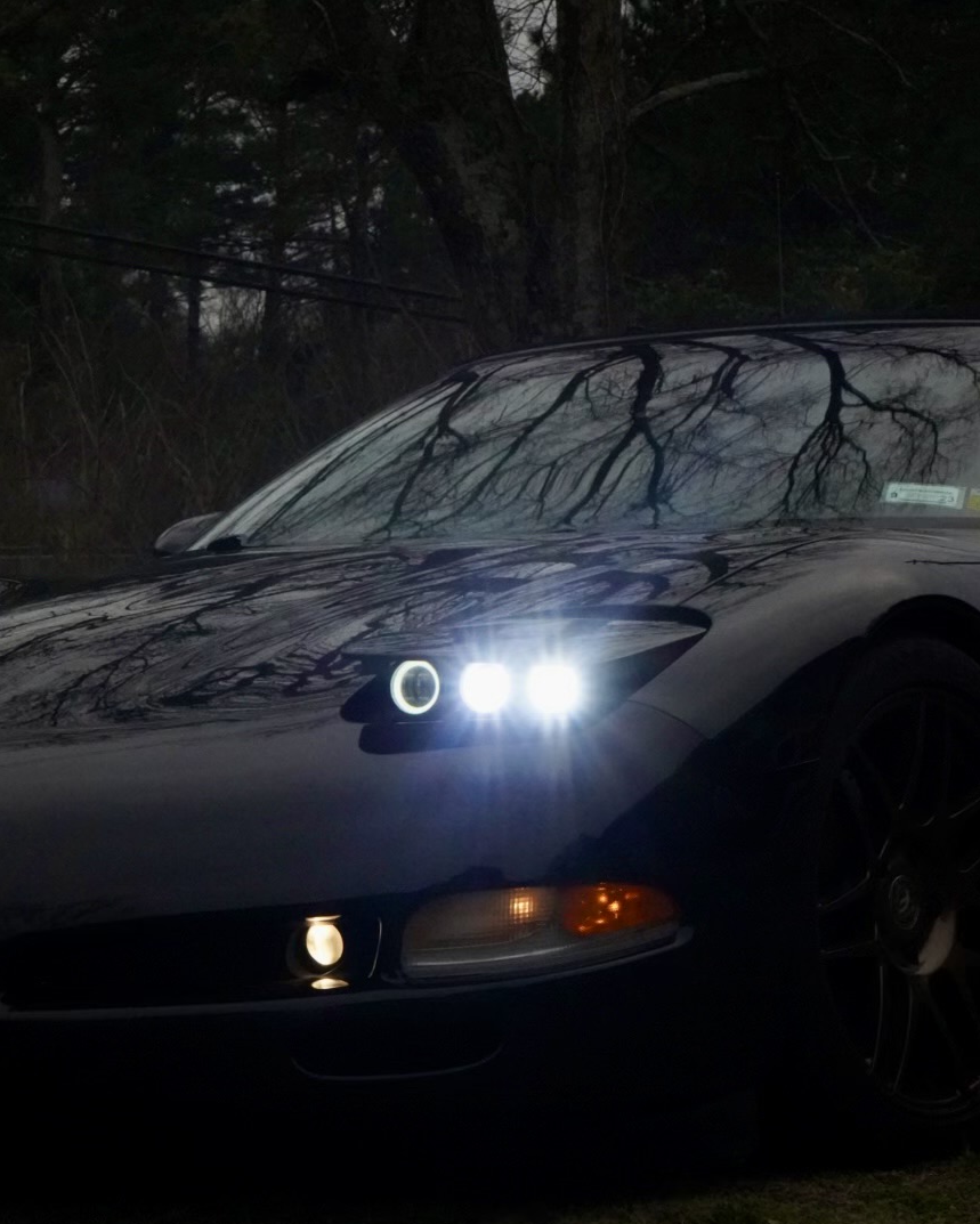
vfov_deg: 19.4
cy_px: 615
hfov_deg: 15.5
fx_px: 3588
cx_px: 335
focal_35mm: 99
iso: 12800
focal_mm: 70
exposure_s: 1/4000
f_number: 20
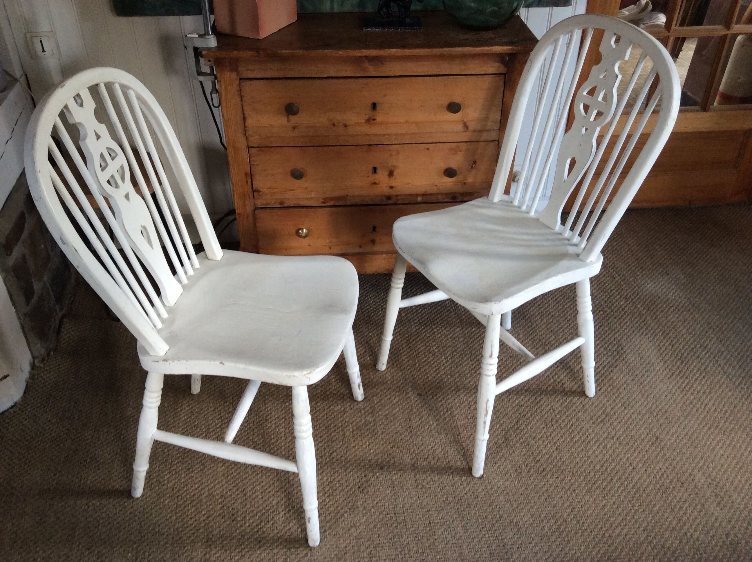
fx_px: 694
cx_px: 376
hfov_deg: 56.9
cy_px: 281
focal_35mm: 32
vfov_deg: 44.1
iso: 80
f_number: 2.4
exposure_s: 1/25
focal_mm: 3.3
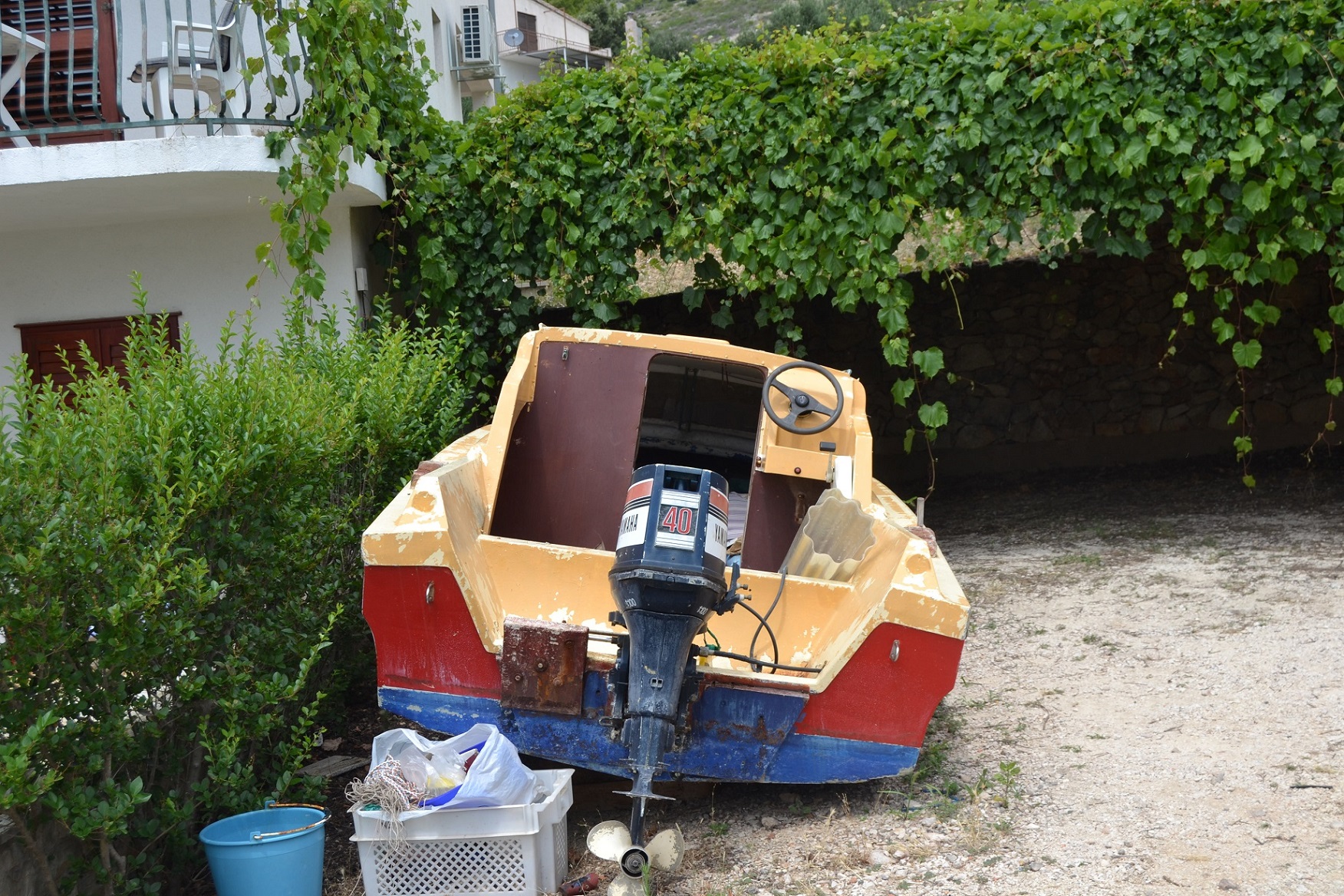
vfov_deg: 34.2
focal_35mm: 39
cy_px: 448
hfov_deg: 49.6
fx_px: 1456
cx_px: 672
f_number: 8
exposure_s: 1/250
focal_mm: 26
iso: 100
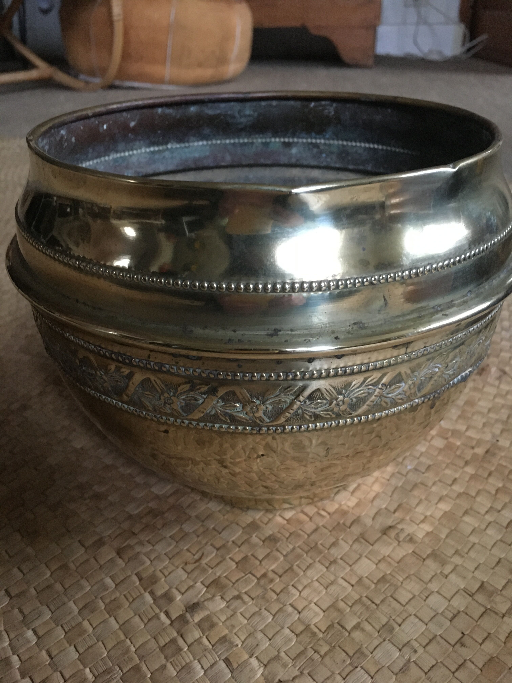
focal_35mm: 29
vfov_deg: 61.7
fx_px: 572
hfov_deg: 48.2
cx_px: 256
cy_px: 342
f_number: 2.2
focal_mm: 4.15
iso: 500
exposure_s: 1/17
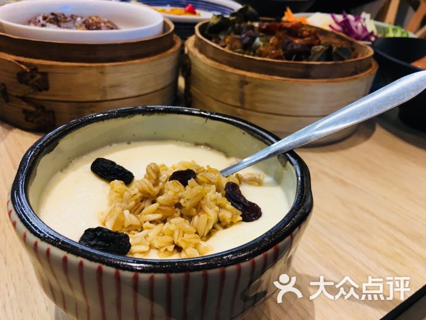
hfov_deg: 61.7
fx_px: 357
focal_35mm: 29
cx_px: 213
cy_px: 160
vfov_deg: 48.2
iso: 32
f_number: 2.2
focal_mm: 4.15
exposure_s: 1/33
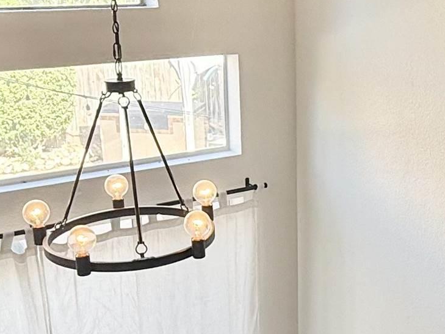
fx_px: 759
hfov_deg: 32.0
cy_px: 189
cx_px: 346
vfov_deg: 24.8
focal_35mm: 59
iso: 64
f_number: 2.2
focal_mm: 2.22
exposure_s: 1/178
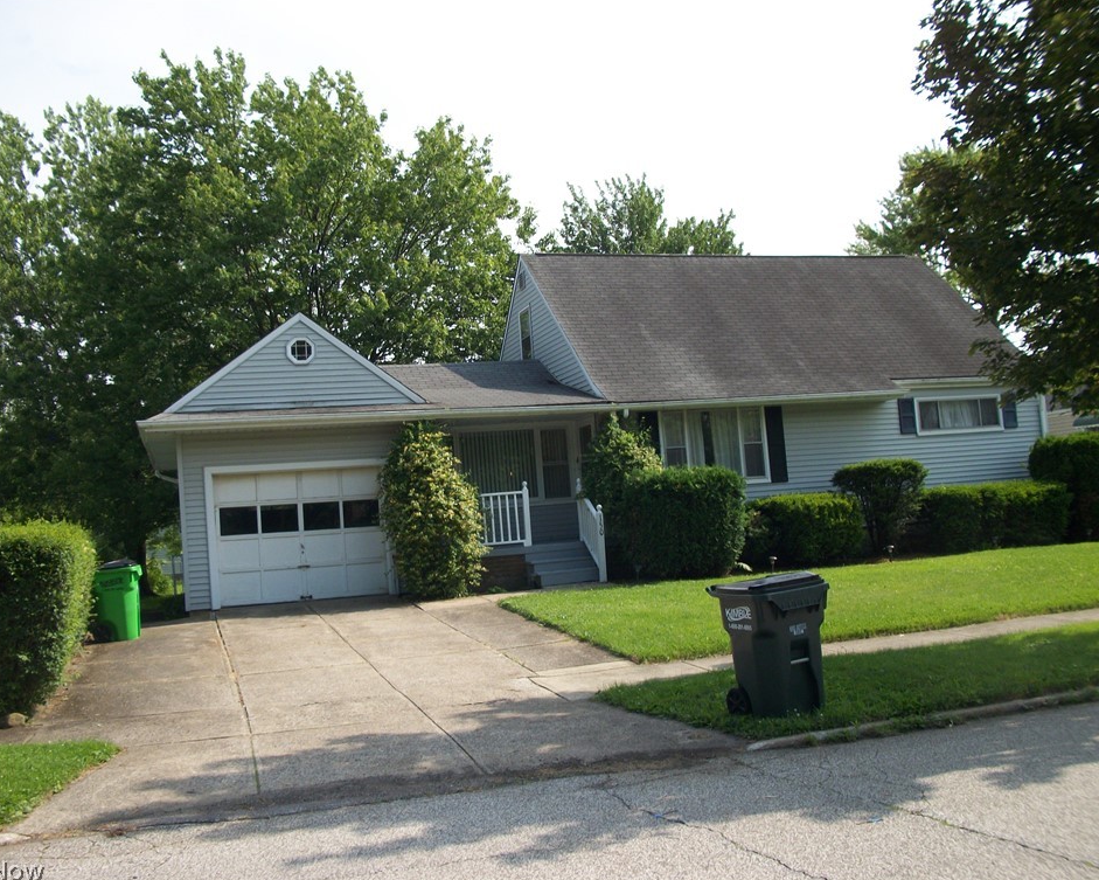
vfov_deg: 43.4
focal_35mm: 34
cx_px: 520
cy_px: 441
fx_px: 1106
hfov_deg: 52.8
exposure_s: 1/125
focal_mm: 5.7
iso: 80
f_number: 8.8
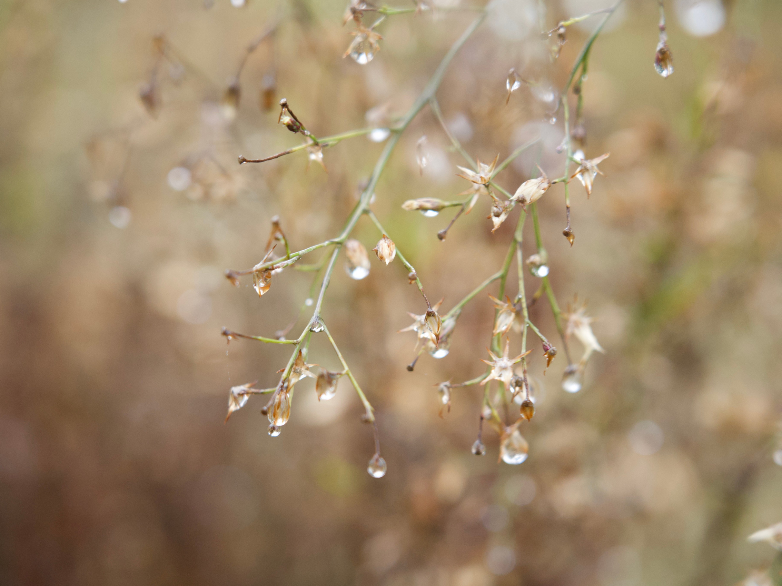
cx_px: 423
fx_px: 2575
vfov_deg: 13.0
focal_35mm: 114
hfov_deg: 17.3
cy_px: 294
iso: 1250
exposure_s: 1/20
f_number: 4.5
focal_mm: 105
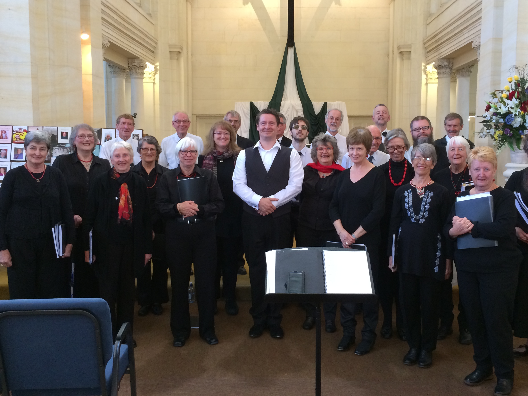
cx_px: 286
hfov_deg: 52.6
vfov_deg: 40.7
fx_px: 534
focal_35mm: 35
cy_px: 184
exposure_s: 1/33
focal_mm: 4.15
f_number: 2.2
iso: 200
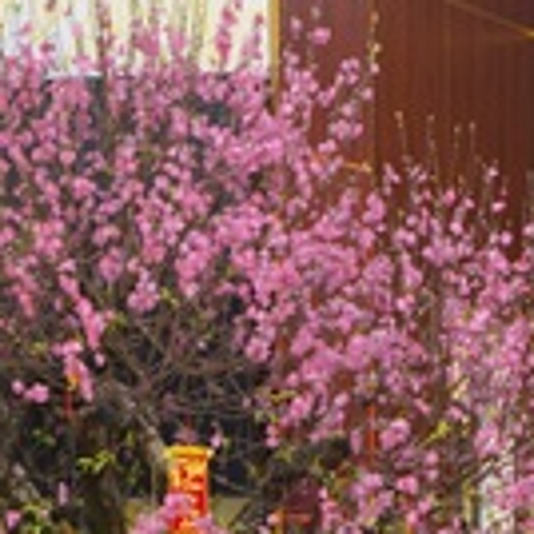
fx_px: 2950
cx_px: 829
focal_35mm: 169
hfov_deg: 10.0
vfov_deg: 10.0
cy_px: 855
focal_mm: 36
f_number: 3.5
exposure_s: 1/200
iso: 1000
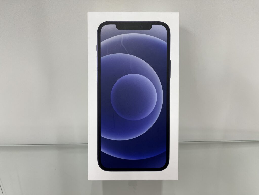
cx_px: 130
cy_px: 98
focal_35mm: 26
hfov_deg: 67.3
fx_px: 195
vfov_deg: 53.1
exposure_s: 1/100
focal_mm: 5.1
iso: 125
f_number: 1.6
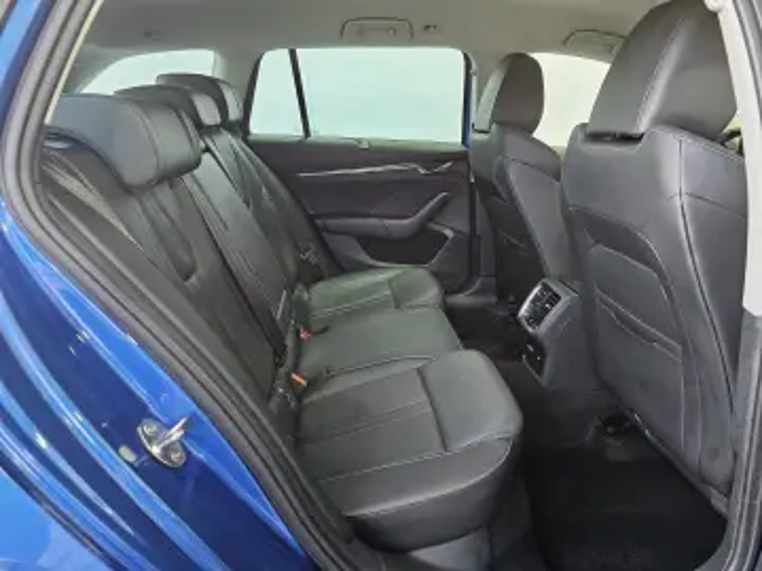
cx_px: 381
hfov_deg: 73.9
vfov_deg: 58.9
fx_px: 506
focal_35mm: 23
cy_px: 286
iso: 640
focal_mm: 6.3
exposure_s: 1/142
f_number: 1.7
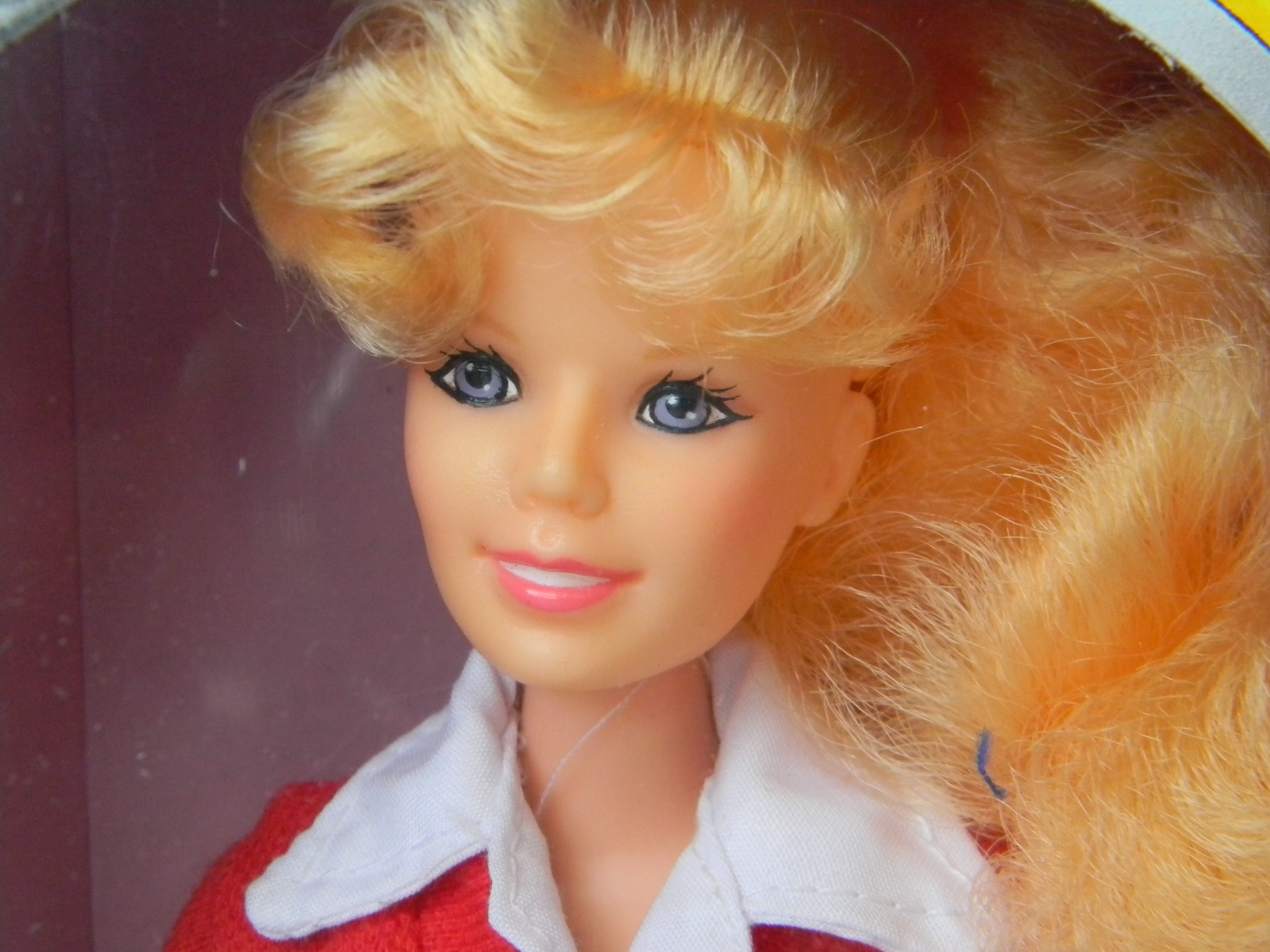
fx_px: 3045
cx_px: 635
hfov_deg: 23.6
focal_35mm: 83
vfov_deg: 17.8
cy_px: 476
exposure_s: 1/127
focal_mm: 15.1
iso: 400
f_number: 4.5
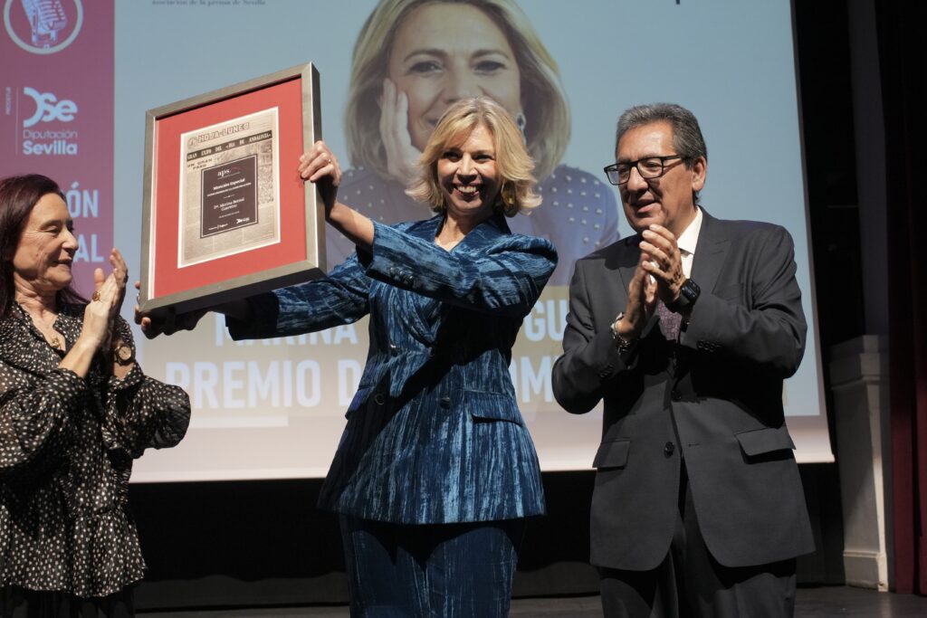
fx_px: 1339
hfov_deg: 38.2
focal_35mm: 52
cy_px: 309
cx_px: 464
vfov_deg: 26.0
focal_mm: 35
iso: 2000
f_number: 5
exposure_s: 1/160
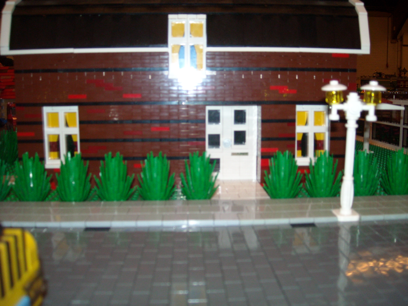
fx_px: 413
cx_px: 204
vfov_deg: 40.7
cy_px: 153
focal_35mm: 35
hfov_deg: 52.6
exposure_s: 1/60
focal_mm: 5.7
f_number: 2.8
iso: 200
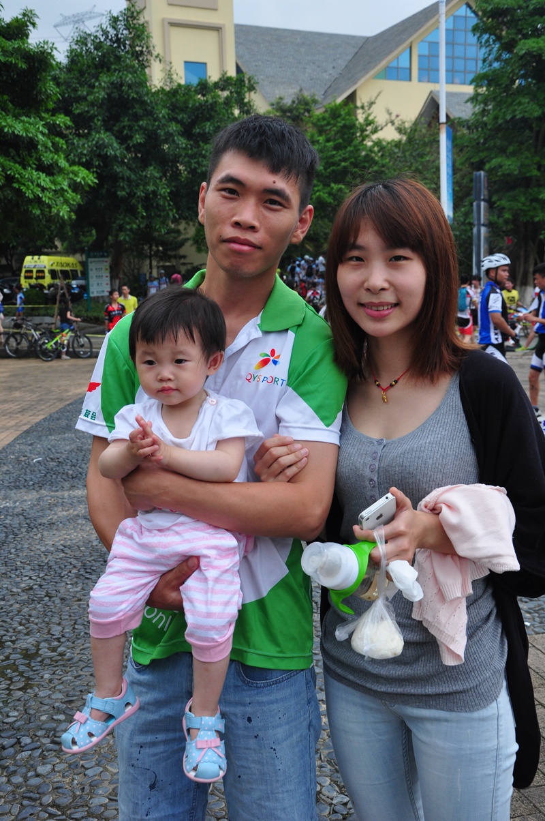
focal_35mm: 39
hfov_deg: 34.1
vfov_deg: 49.6
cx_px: 272
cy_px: 410
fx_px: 888
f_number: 6.3
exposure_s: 1/500
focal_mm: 26
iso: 500
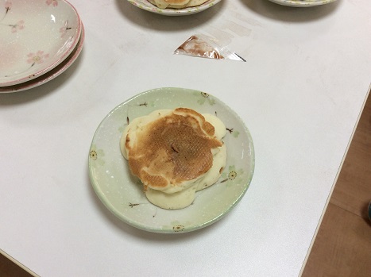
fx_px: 343
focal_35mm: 32
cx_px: 186
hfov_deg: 56.9
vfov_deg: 44.1
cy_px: 138
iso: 32
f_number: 2.4
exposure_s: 1/120
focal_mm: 3.3
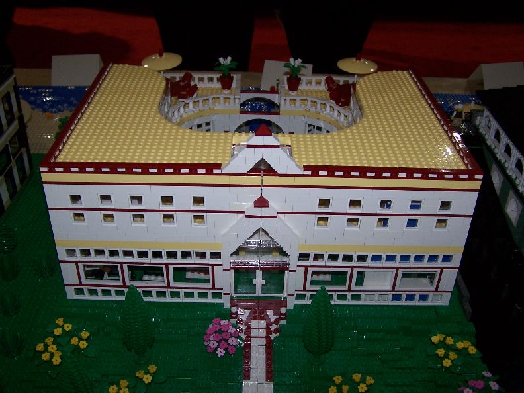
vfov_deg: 37.7
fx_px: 575
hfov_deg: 49.0
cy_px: 196
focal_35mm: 38
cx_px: 262
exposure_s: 1/60
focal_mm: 6.3
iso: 140
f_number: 2.8
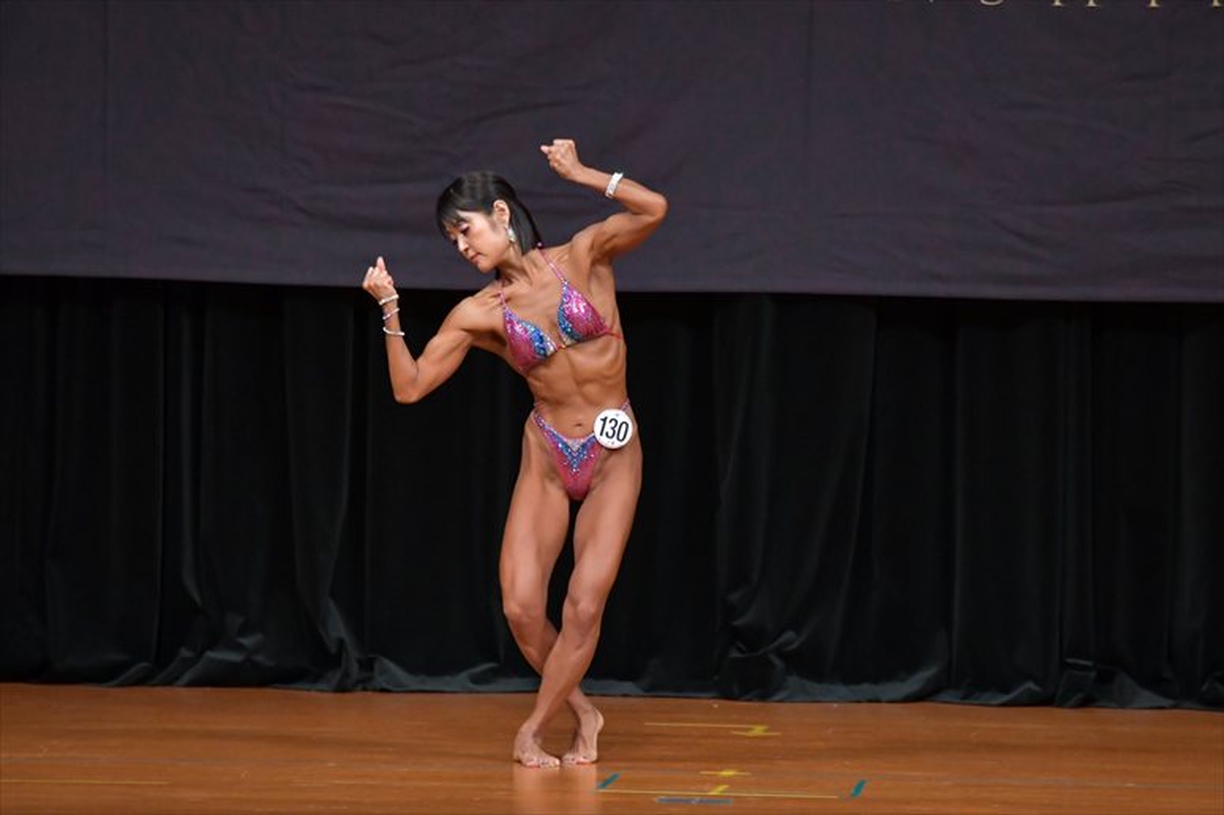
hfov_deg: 7.2
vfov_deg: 4.8
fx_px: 9685
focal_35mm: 285
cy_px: 408
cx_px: 612
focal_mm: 190
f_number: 5.6
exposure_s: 1/400
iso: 4000
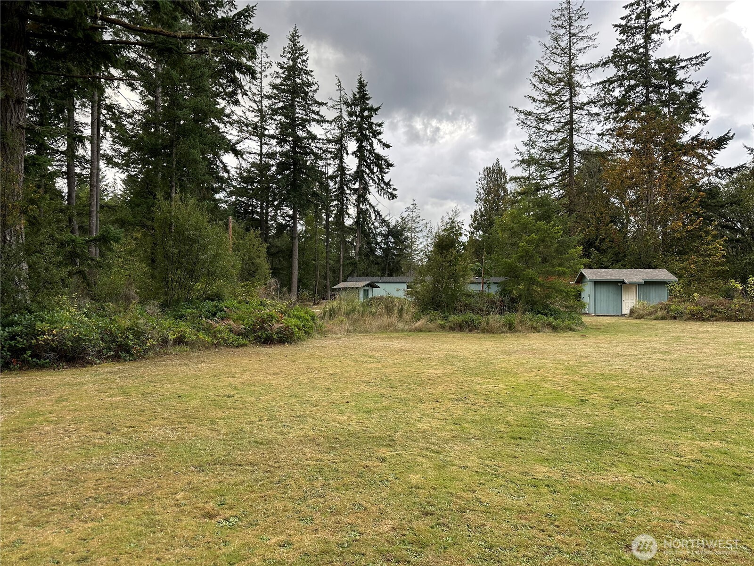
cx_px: 377
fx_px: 523
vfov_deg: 56.8
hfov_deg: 71.6
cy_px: 283
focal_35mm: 24
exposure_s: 1/435
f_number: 1.78
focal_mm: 6.86
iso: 80
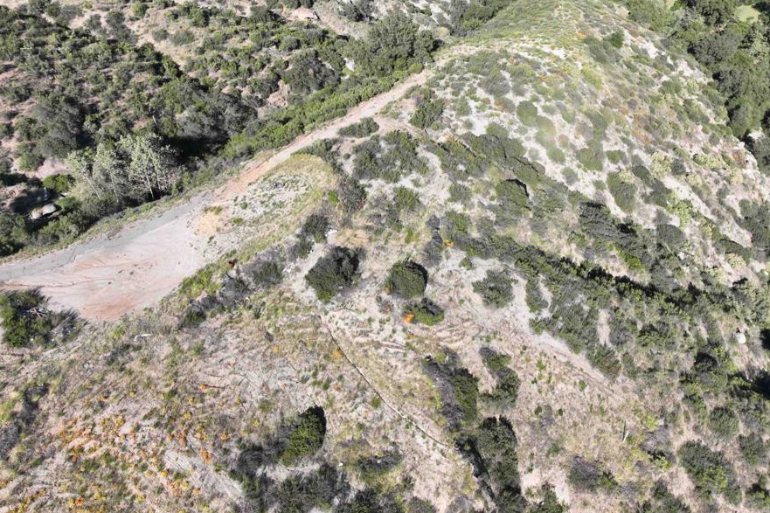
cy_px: 197
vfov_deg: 44.6
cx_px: 379
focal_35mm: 29
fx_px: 620
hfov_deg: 63.7
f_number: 2.8
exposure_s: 1/800
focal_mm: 12.29
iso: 100
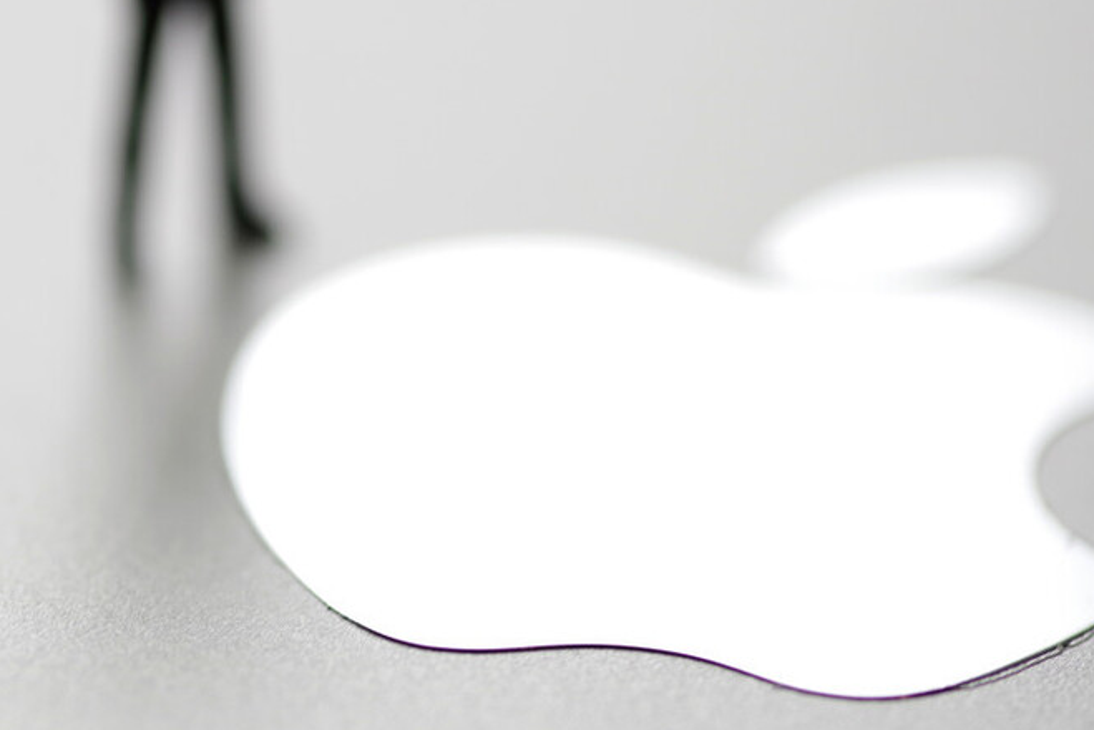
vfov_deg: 7.5
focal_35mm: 182
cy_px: 193
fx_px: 5533
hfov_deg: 11.3
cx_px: 608
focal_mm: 100
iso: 800
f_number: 5
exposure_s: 1/160
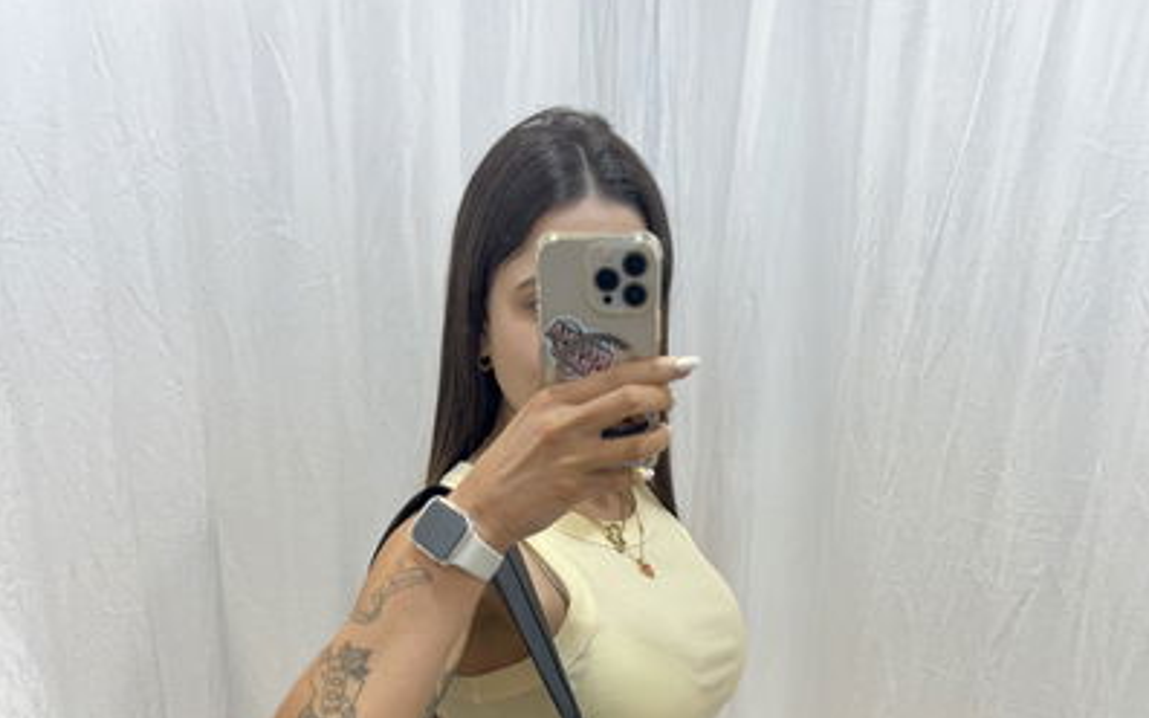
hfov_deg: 52.8
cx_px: 576
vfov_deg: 31.6
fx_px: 1158
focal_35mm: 37
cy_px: 734
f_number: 1.5
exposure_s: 1/50
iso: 125
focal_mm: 5.7
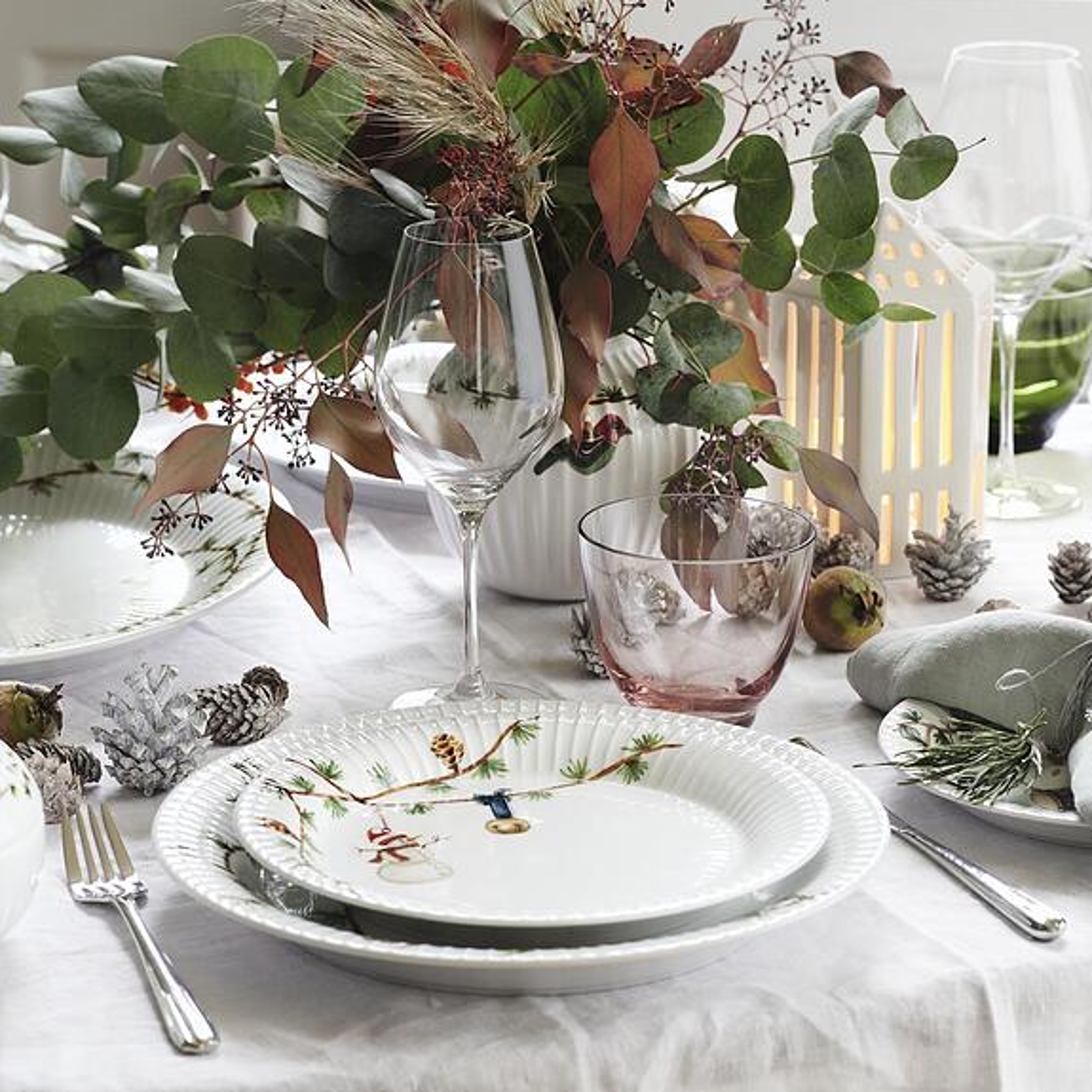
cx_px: 683
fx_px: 3890
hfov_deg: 16.0
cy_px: 545
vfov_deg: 16.0
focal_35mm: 109
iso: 400
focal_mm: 85
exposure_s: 1/1.3
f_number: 10
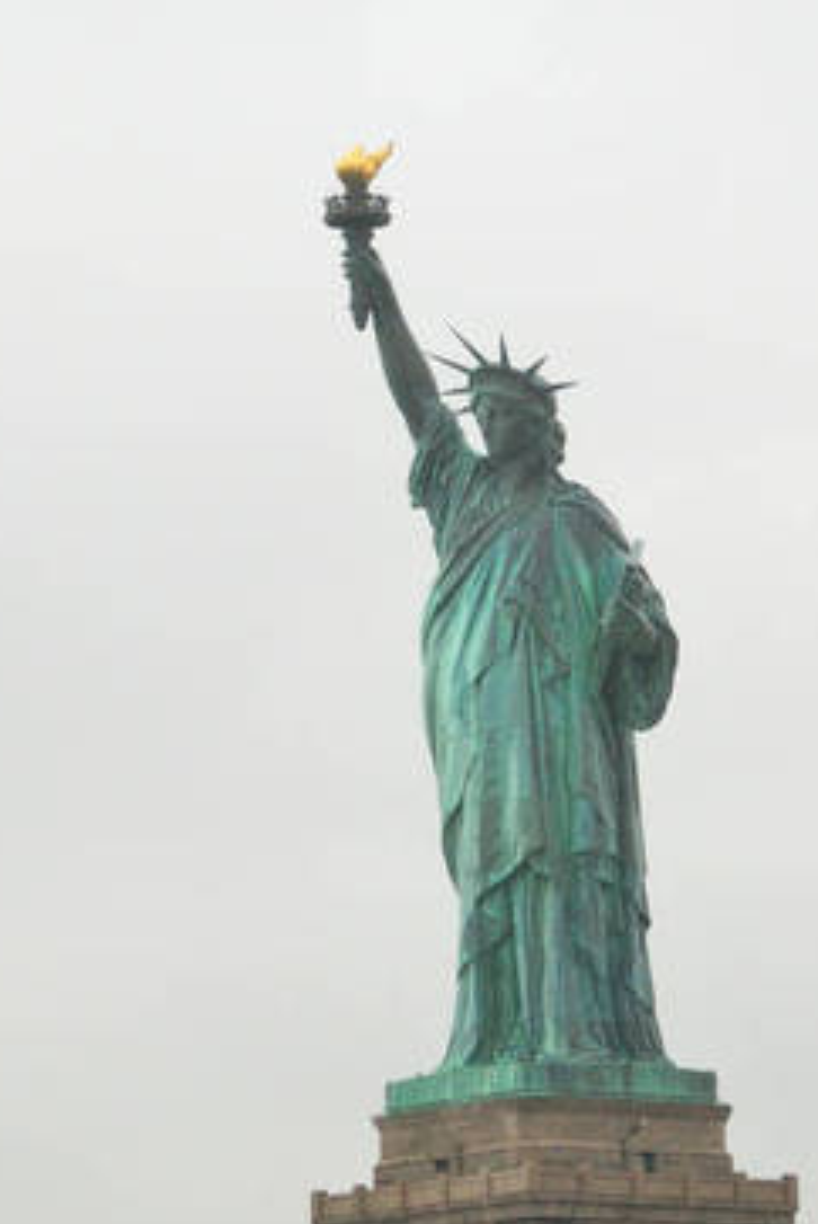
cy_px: 822
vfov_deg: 7.9
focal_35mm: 261
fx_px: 8878
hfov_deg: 5.3
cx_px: 605
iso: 400
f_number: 5.3
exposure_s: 1/500
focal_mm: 90
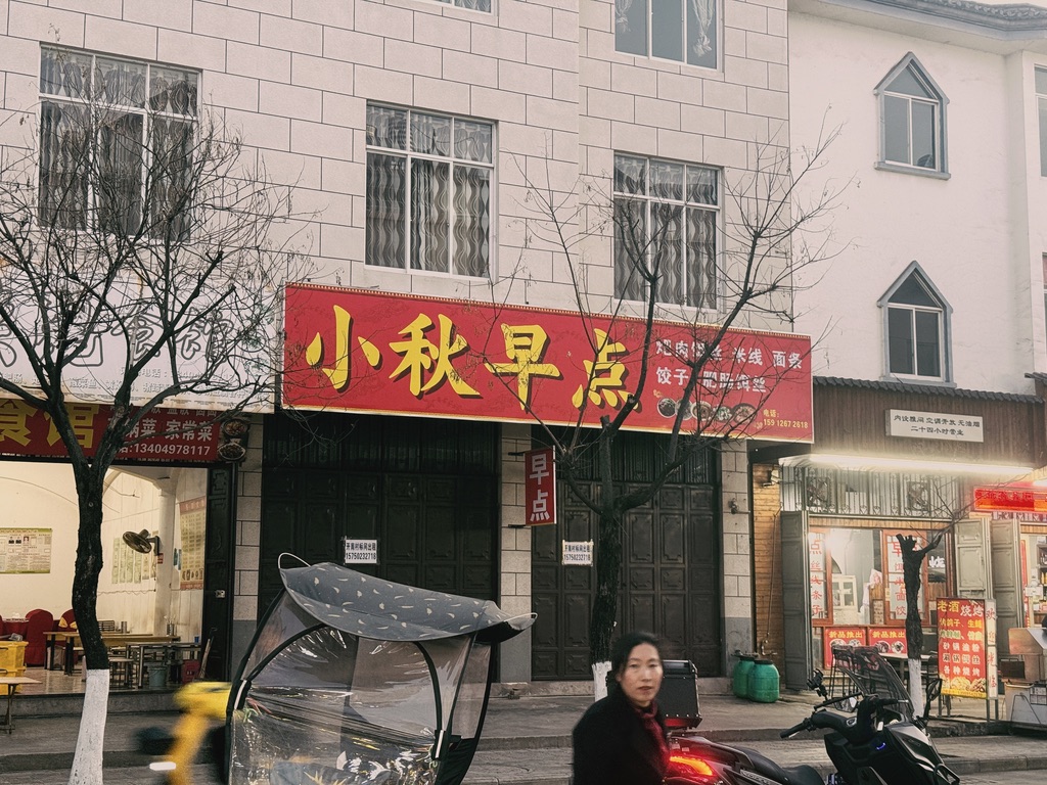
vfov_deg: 30.3
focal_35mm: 48
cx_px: 524
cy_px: 392
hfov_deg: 39.7
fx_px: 1452
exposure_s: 1/50
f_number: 1.78
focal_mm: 6.76
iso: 200
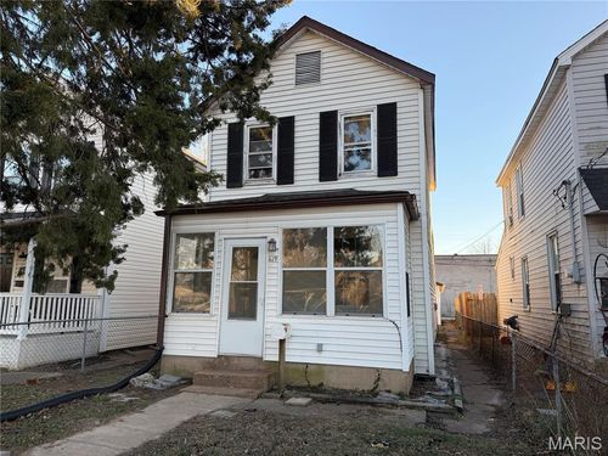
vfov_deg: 56.8
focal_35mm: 24
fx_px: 422
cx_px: 304
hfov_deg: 71.6
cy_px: 228
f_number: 1.78
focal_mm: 6.76
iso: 100
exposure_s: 1/494
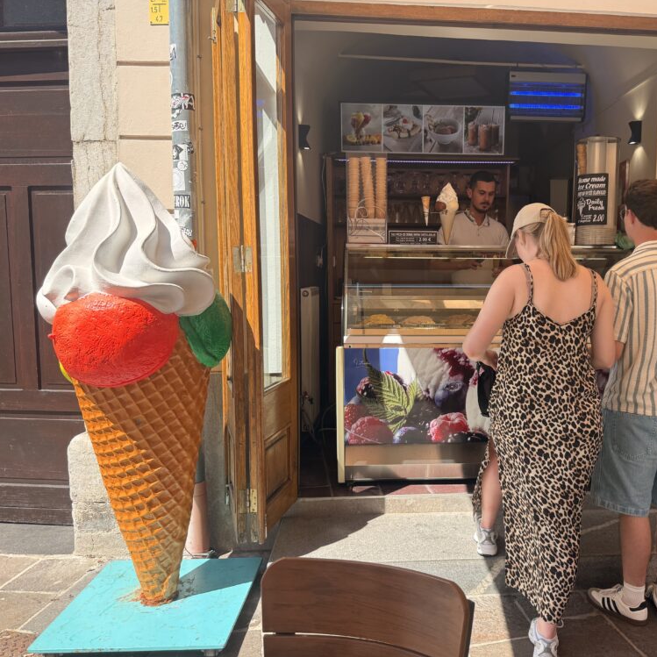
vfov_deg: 55.6
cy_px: 335
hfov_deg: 54.8
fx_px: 623
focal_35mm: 29
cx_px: 421
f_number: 1.78
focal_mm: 6.76
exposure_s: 1/1553
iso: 100
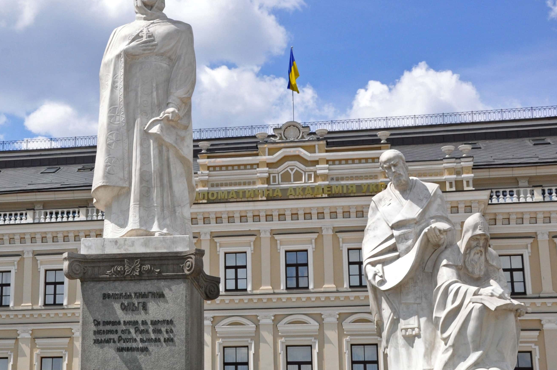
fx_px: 1144
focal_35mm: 74
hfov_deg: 26.9
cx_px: 125
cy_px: 218
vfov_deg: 18.4
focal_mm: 30
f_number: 14
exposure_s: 1/800
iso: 800
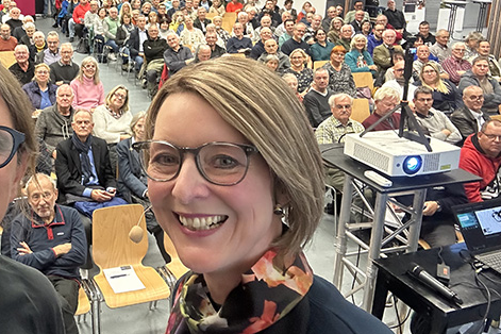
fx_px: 543
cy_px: 76
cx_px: 120
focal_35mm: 39
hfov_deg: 47.5
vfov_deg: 33.4
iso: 250
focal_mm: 2.69
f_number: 1.9
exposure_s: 1/33
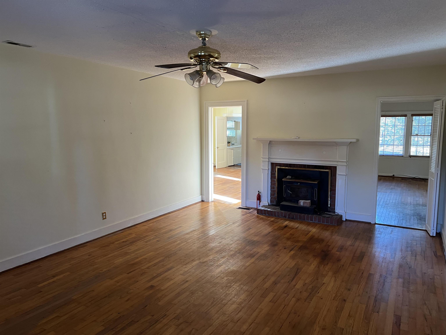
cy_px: 168
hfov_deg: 67.3
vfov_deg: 53.1
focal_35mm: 26
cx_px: 223
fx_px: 335
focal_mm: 5.7
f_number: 1.5
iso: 200
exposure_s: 1/60
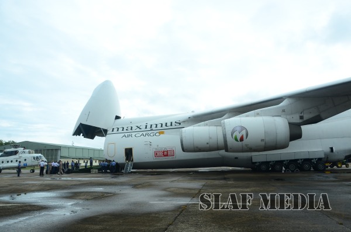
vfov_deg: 47.7
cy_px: 116
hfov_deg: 67.5
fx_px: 263
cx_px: 176
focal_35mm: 27
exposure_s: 1/250
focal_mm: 18
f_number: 7.1
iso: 200
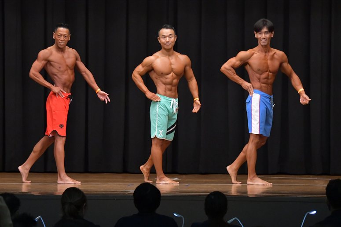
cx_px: 170
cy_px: 114
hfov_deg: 11.2
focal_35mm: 183
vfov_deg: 7.5
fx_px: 1733
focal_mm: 122
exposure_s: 1/400
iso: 6400
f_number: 5.6
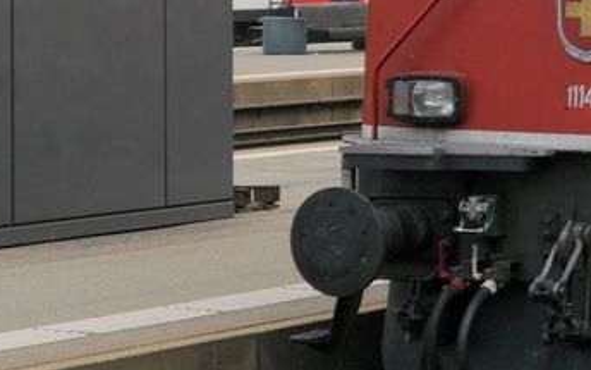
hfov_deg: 9.8
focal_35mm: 207
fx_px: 3334
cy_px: -38
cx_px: 868
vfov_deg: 6.3
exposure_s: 1/60
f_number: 4.8
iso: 200
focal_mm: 28
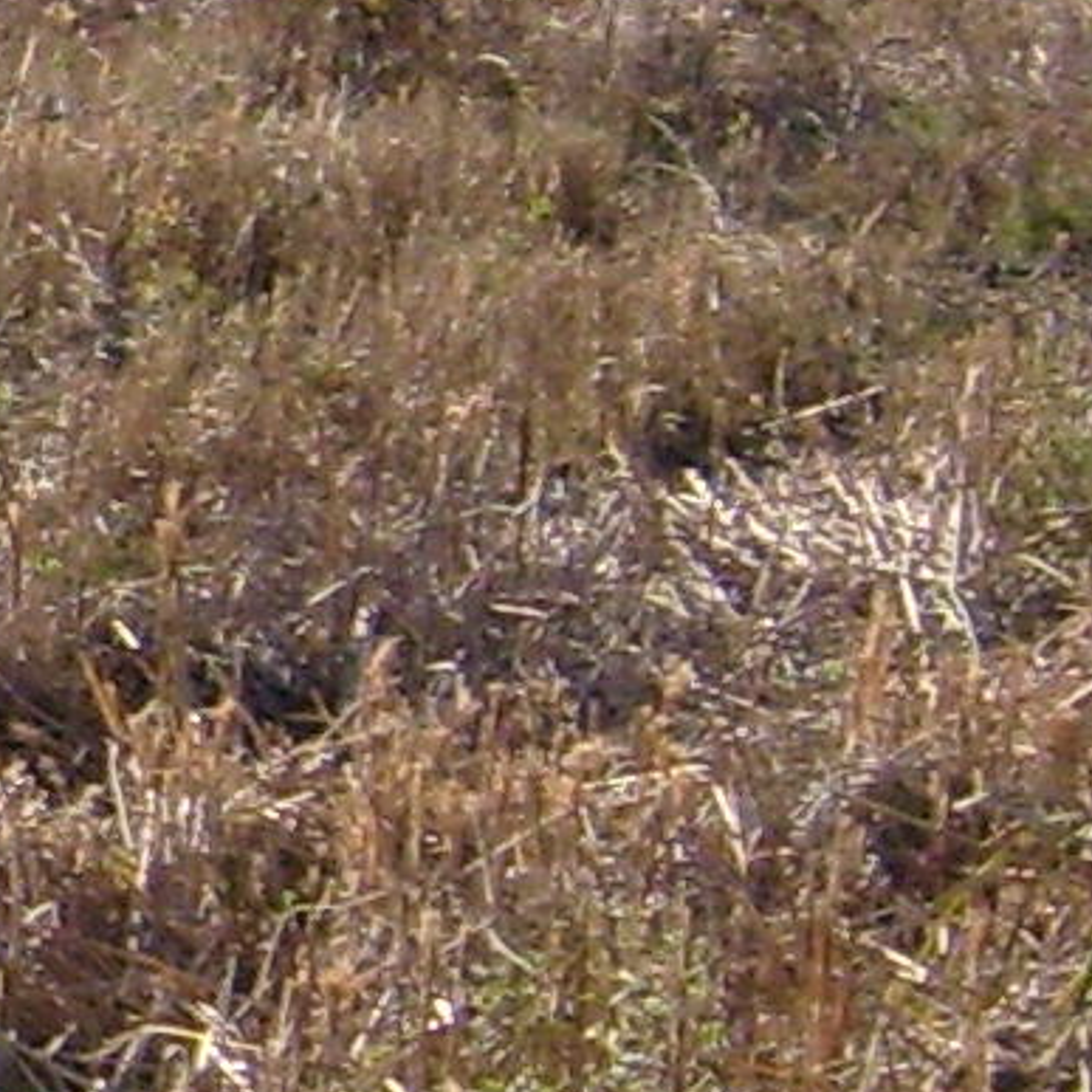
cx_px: -1752
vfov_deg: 7.8
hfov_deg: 7.2
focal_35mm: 225
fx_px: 8030
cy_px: 251
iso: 80
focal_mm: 5.8
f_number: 7.1
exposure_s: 1/250
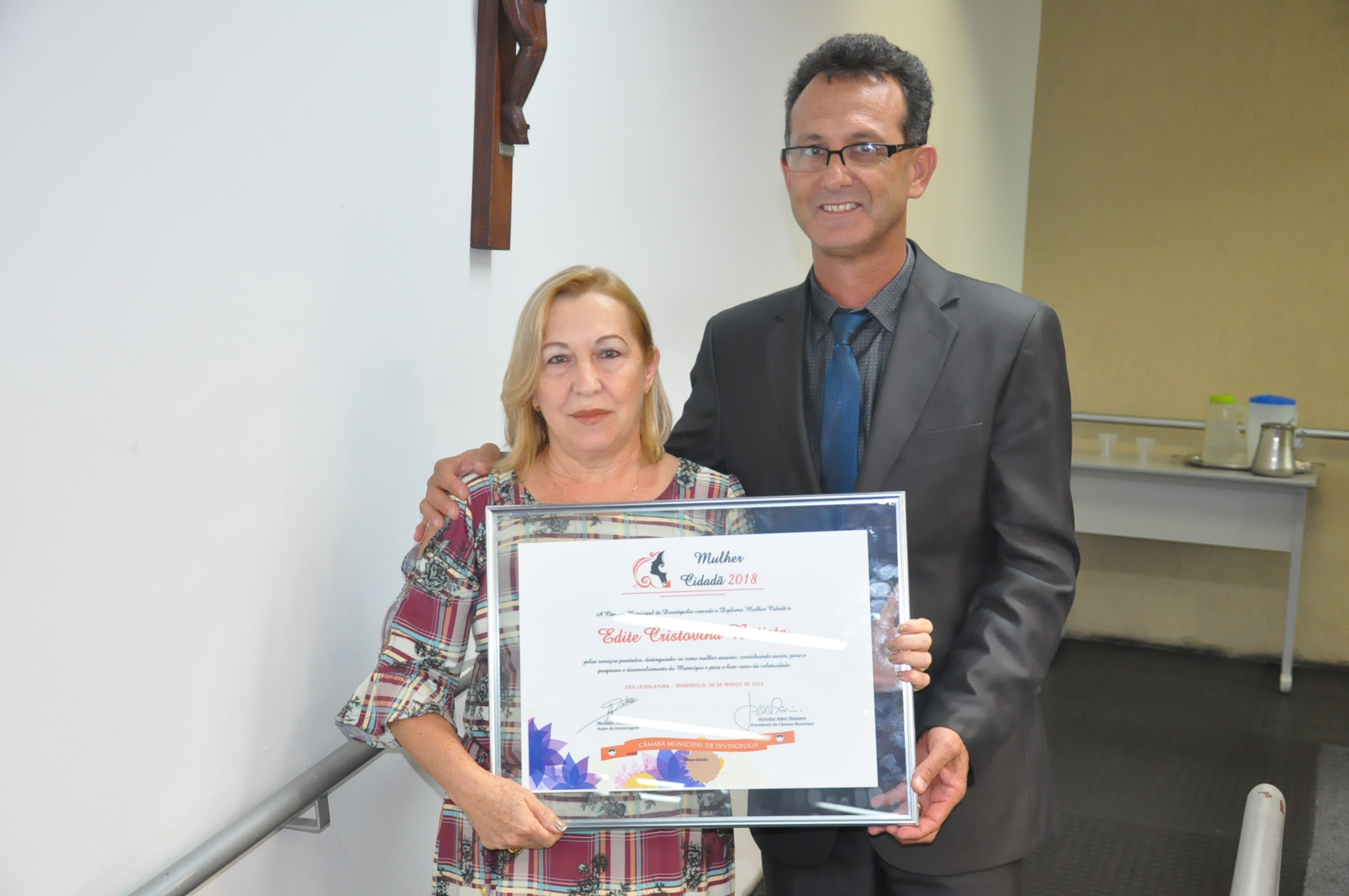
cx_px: 674
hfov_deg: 41.2
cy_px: 448
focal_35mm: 48
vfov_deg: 28.0
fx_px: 1796
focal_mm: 32
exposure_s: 1/80
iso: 2000
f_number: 5
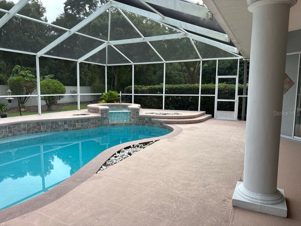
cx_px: 150
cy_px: 113
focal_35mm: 26
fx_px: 226
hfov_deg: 67.3
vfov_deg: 53.1
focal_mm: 5.96
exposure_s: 1/442
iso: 50
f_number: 1.6
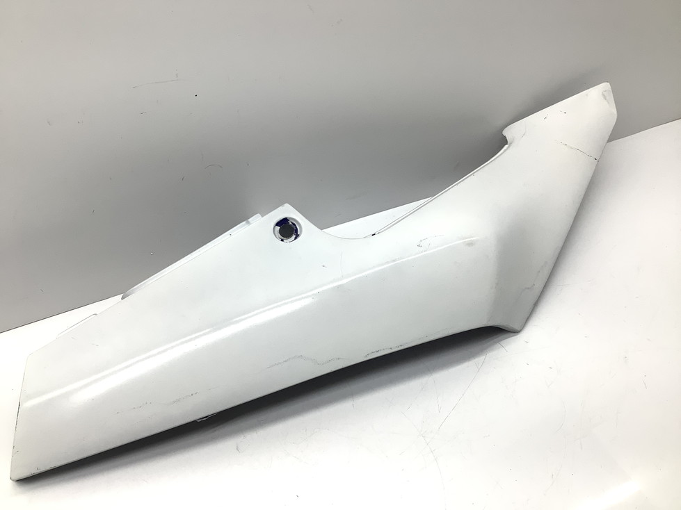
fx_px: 610
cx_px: 340
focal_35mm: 31
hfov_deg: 58.4
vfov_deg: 45.4
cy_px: 255
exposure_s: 1/100
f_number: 2.4
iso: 32
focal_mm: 3.3
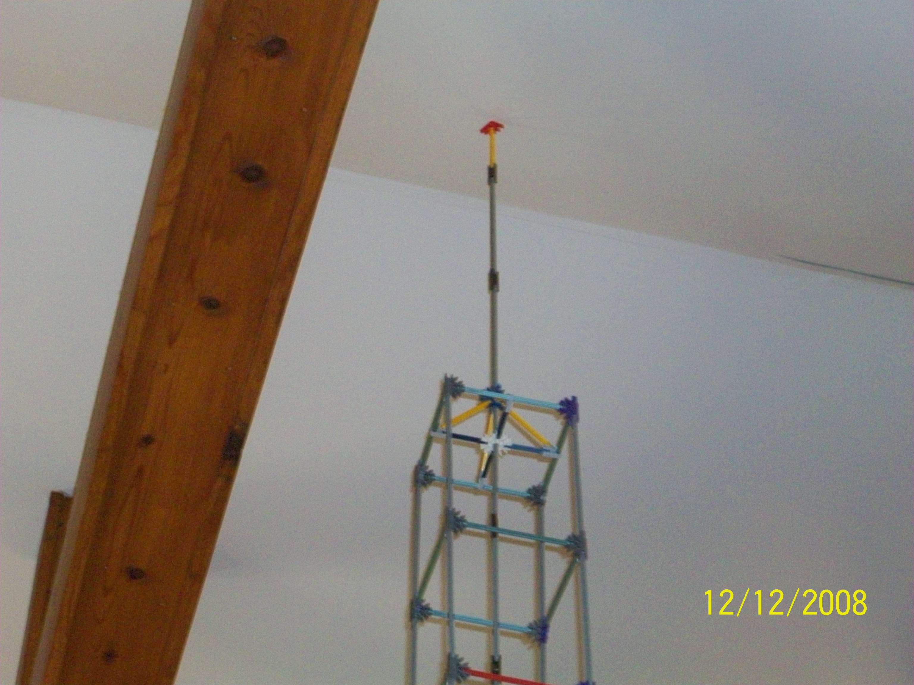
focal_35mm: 102
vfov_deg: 14.5
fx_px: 2693
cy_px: 342
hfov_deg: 19.3
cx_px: 457
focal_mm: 17.1
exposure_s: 1/90.1
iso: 320
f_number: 5.1
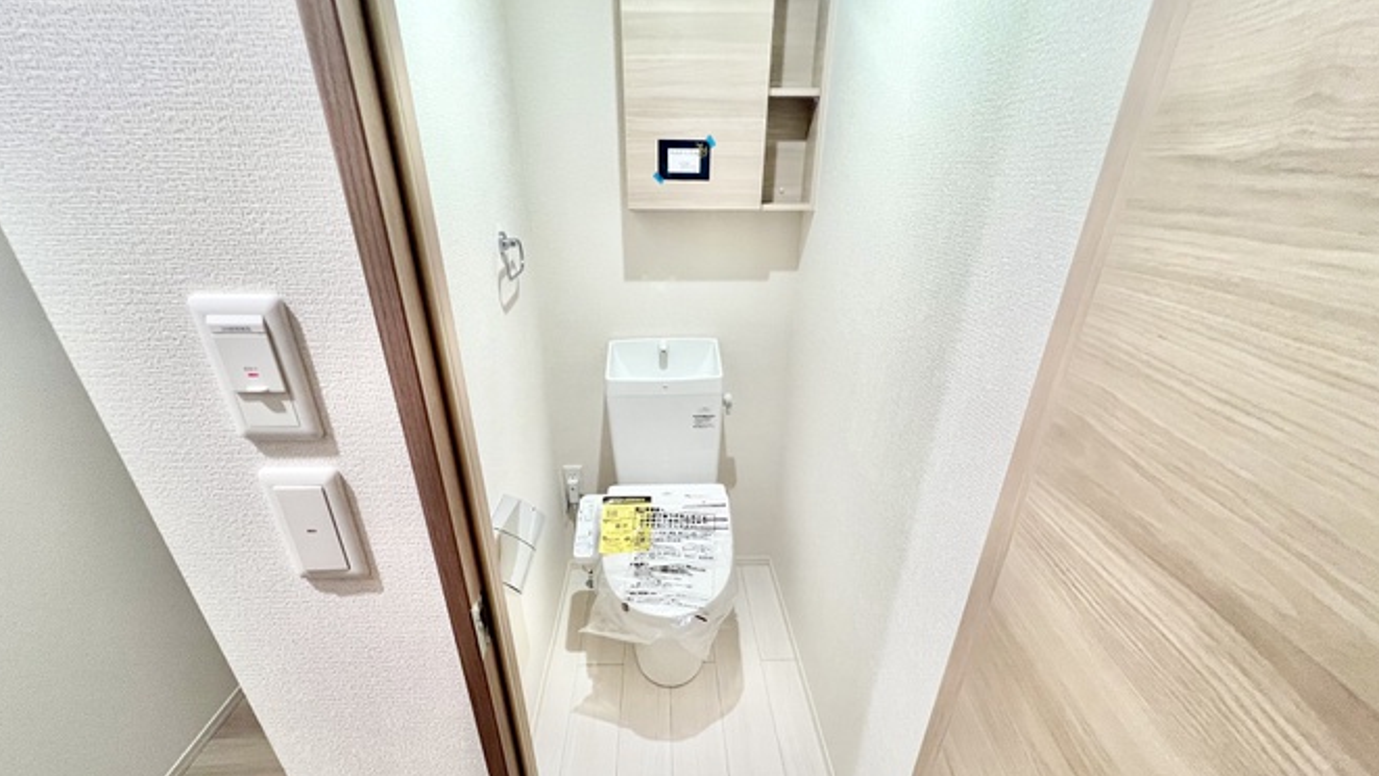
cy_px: 512
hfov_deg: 103.0
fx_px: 549
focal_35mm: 15
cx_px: 682
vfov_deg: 68.7
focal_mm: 1.57
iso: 250
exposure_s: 1/99
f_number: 1.8
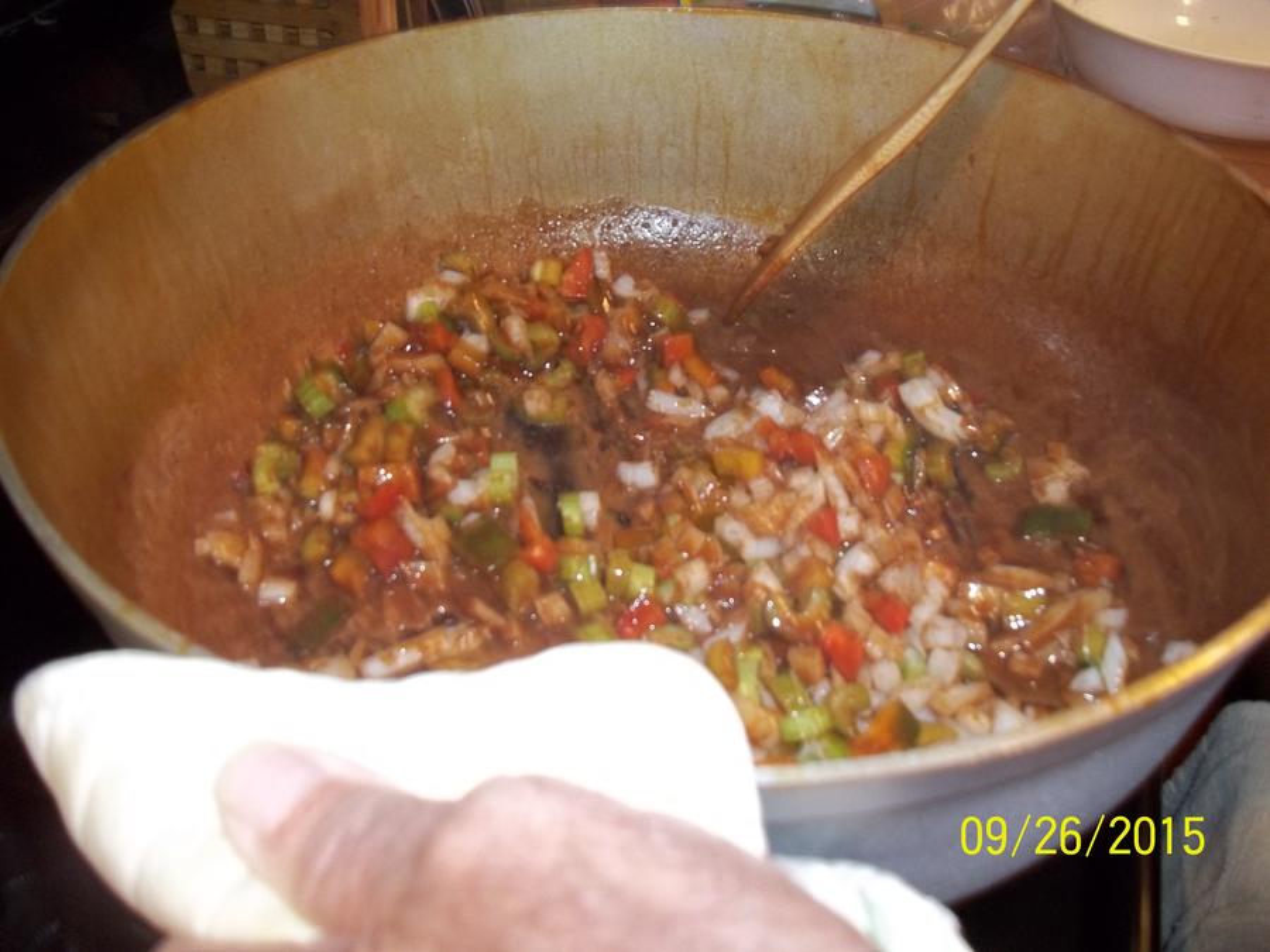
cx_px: 635
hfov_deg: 56.8
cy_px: 476
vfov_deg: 44.2
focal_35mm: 32
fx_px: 1174
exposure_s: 1/30
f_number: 2.9
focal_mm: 5.7
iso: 160
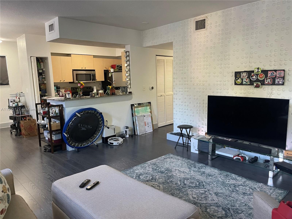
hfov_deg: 69.4
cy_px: 110
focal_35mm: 25
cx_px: 146
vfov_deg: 54.9
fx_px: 211
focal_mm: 5.1
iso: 400
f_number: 1.6
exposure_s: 1/60
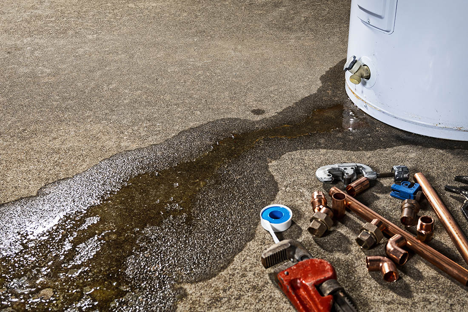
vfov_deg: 29.0
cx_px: 234
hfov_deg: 42.3
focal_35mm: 46
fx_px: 605
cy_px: 156
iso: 100
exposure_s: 1/125
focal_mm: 31
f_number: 5.6
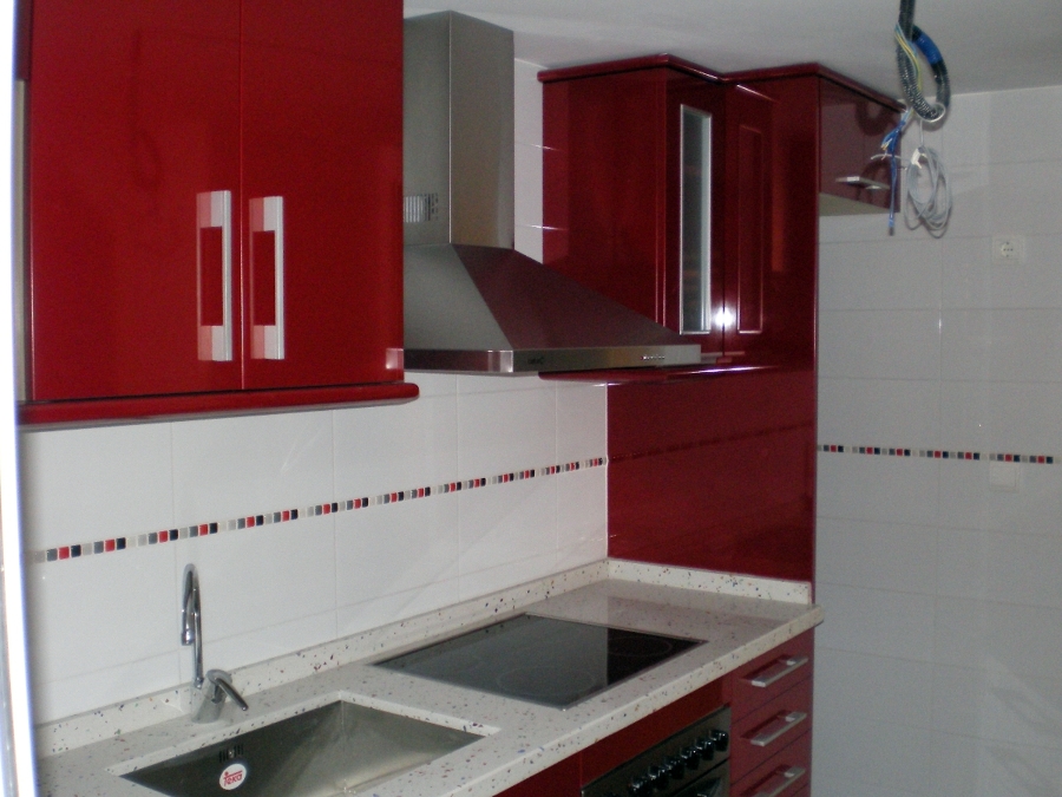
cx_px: 531
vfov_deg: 37.7
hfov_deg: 49.0
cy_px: 398
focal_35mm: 38
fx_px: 1166
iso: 400
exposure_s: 1/30
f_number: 3.1
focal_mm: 6.3
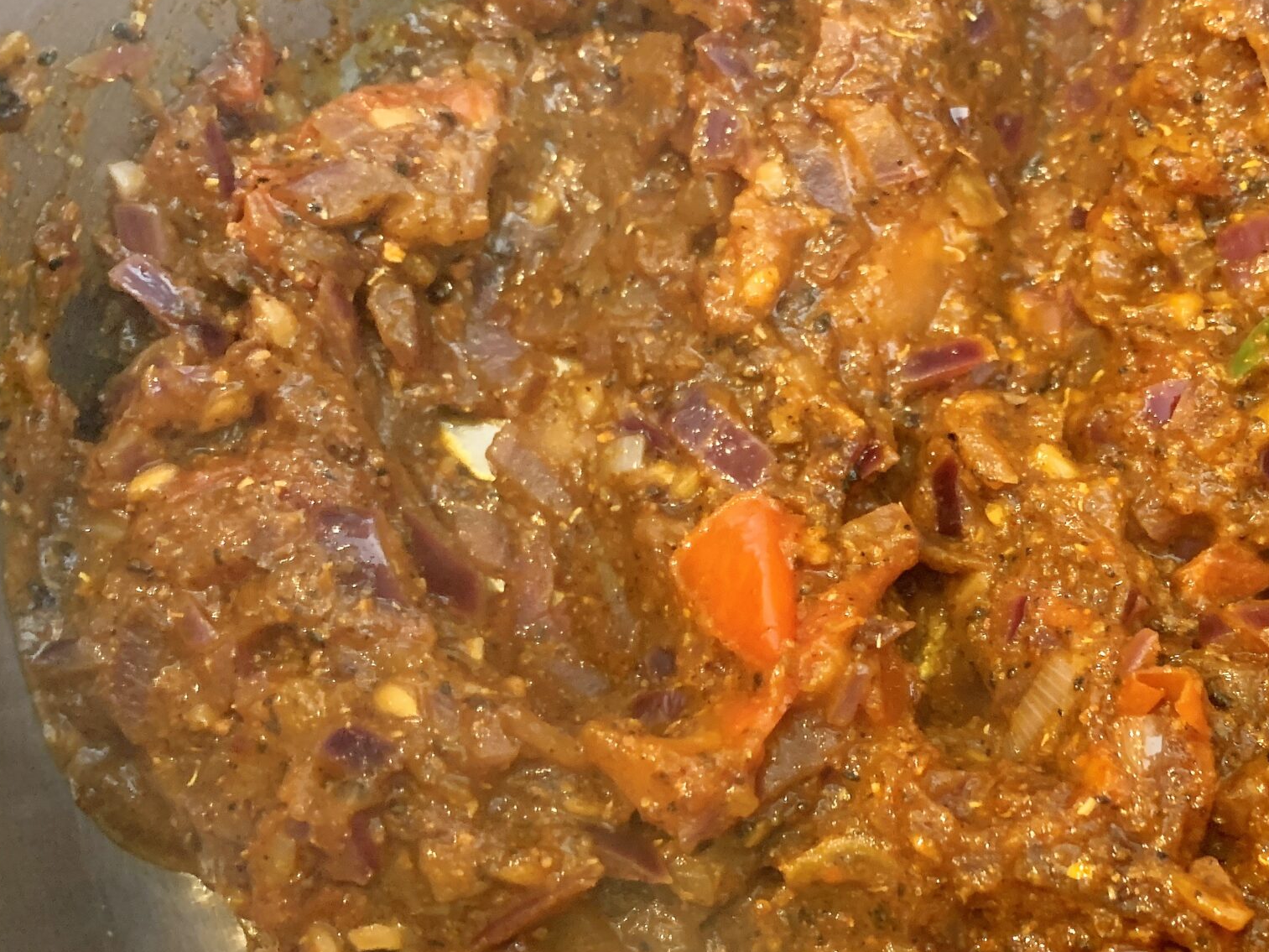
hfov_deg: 41.7
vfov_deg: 32.9
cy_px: 512
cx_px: 954
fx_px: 1613
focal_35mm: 44
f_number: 1.8
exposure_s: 1/25
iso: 400
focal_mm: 4.25
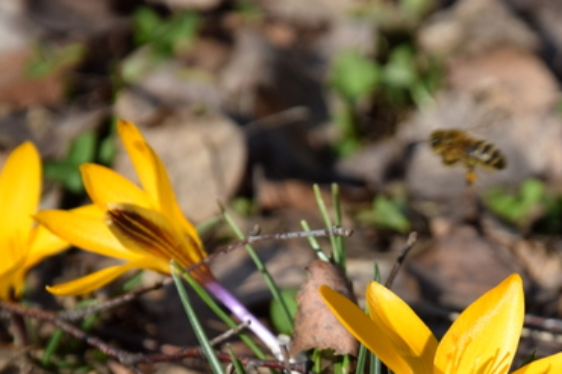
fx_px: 5306
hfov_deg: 6.1
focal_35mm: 340
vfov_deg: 4.0
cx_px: 485
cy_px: 359
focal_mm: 105
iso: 220
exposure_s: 1/250
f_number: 8
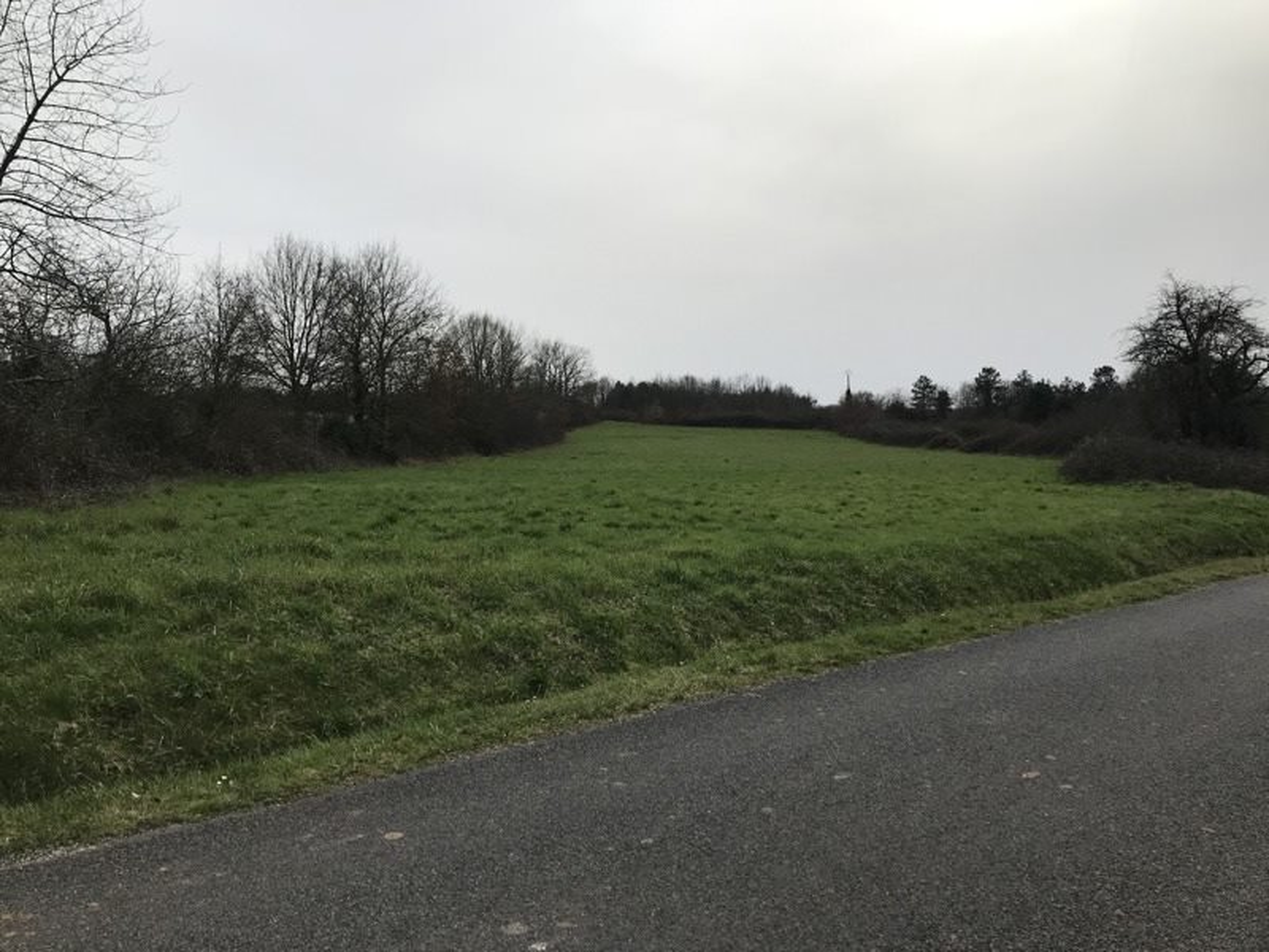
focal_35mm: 28
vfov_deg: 49.7
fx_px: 1026
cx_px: 634
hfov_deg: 63.4
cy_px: 476
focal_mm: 3.99
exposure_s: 1/3425
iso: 20
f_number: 1.8
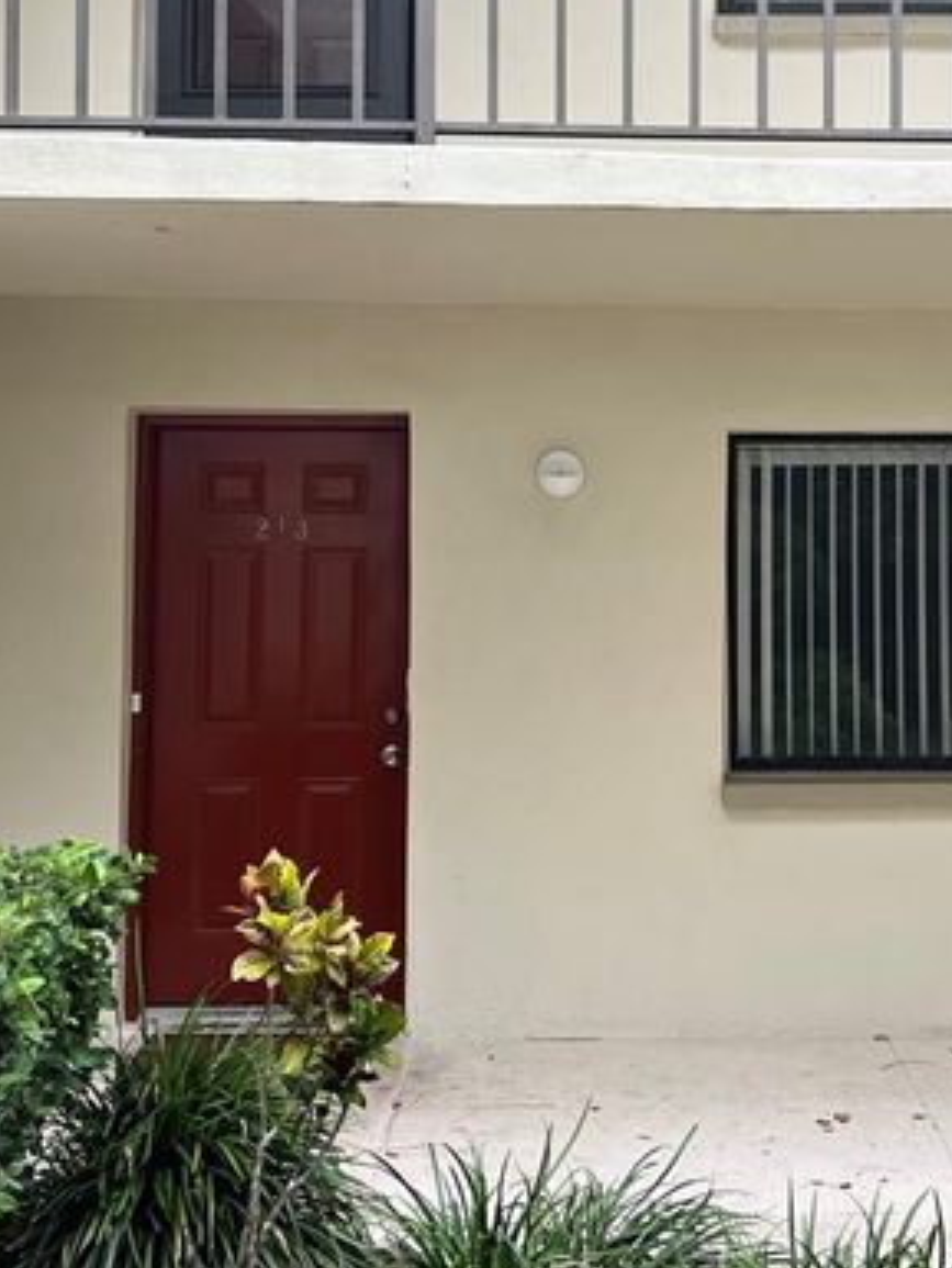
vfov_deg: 41.8
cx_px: 636
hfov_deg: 31.9
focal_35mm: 45
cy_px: 476
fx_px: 1649
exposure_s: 1/120
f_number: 1.6
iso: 100
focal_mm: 5.1
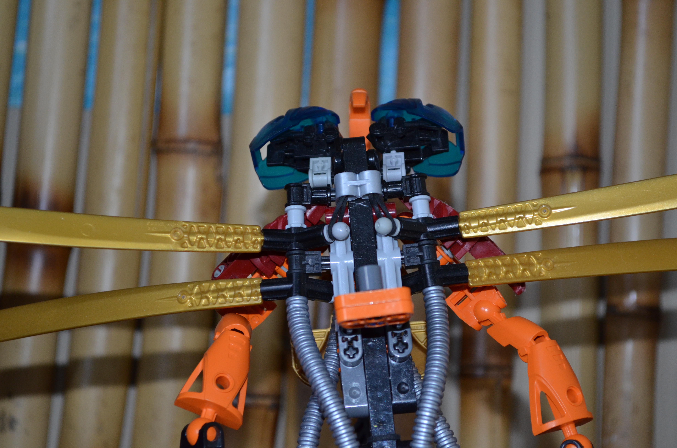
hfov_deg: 24.7
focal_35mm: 82
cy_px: 224
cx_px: 338
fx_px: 1548
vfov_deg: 16.5
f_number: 5.6
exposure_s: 1/60
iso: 800
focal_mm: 55
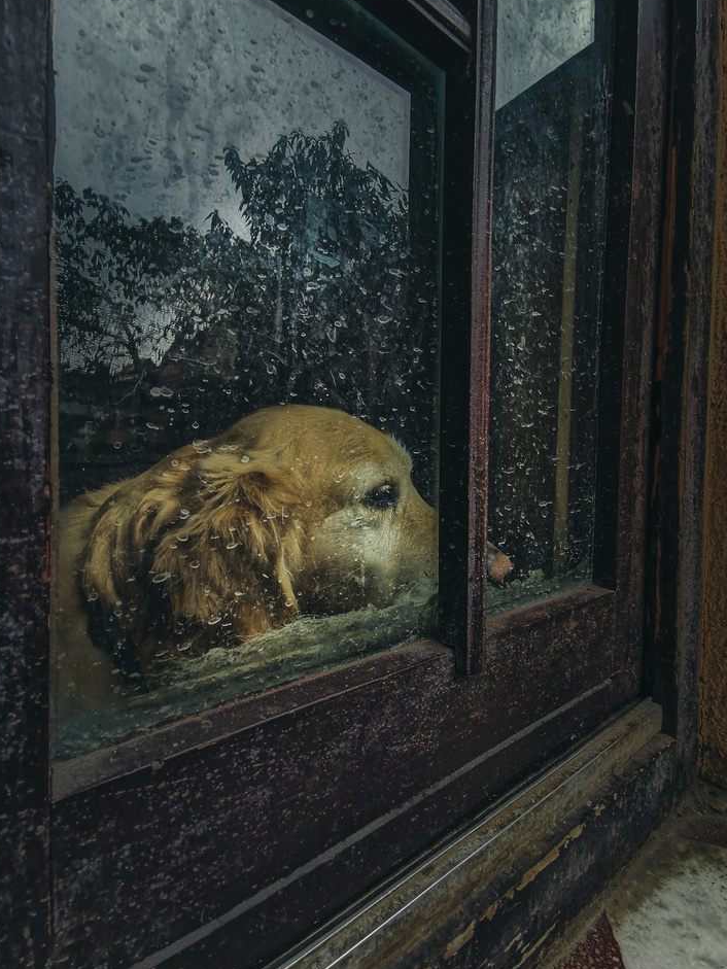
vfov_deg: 91.0
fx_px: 476
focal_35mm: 17
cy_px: 466
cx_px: 355
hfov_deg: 74.7
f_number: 2.2
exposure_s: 1/100
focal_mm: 2.35
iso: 125
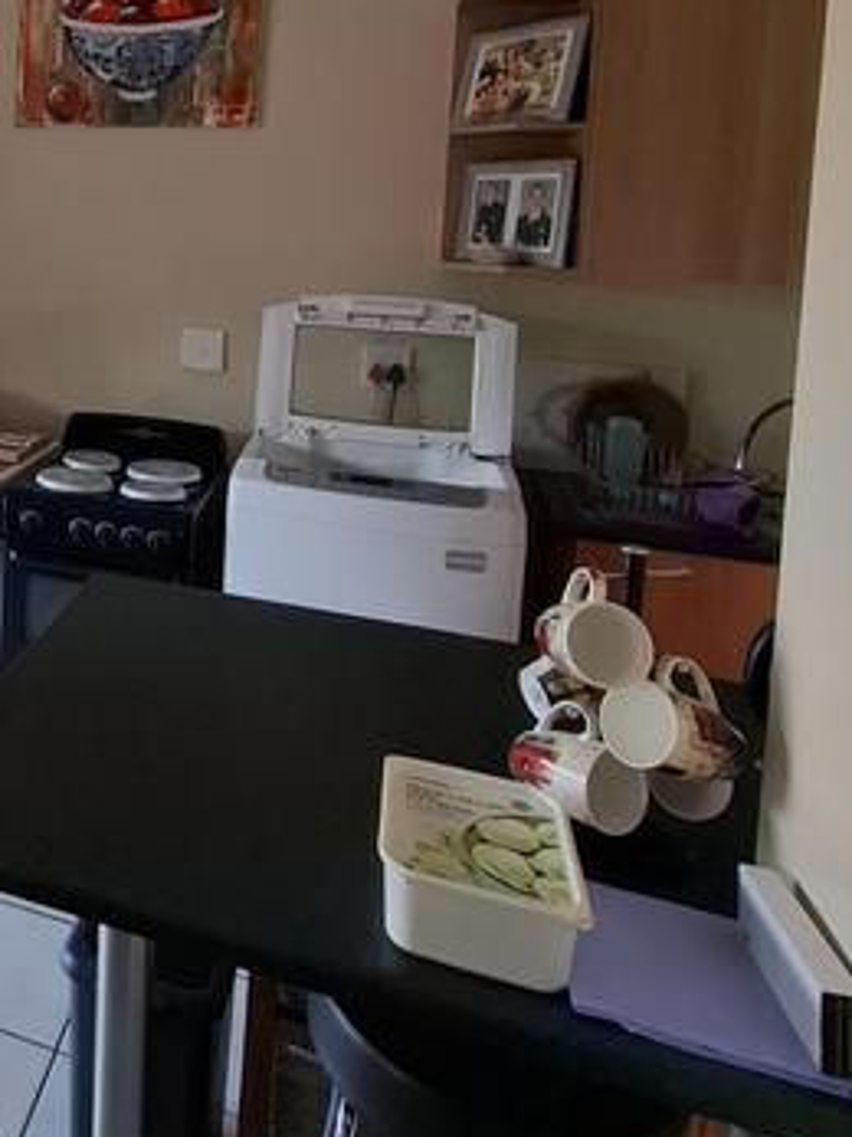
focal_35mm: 30
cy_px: 285
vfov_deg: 57.0
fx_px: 985
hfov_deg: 39.2
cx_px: -66
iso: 64
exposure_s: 1/50
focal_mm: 1.74
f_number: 2.2
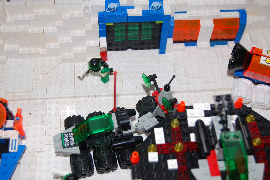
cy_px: 90
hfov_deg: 37.9
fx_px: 393
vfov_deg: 25.7
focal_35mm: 52
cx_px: 135
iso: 400
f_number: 4.8
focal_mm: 35
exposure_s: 1/60
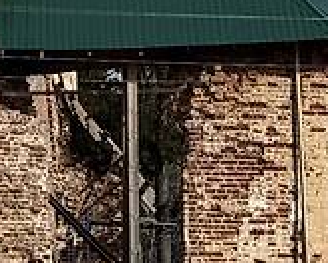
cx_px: -354
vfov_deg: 9.0
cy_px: -74
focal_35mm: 170
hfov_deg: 10.3
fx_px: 1650
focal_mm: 6.76
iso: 80
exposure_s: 1/4950
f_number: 1.78
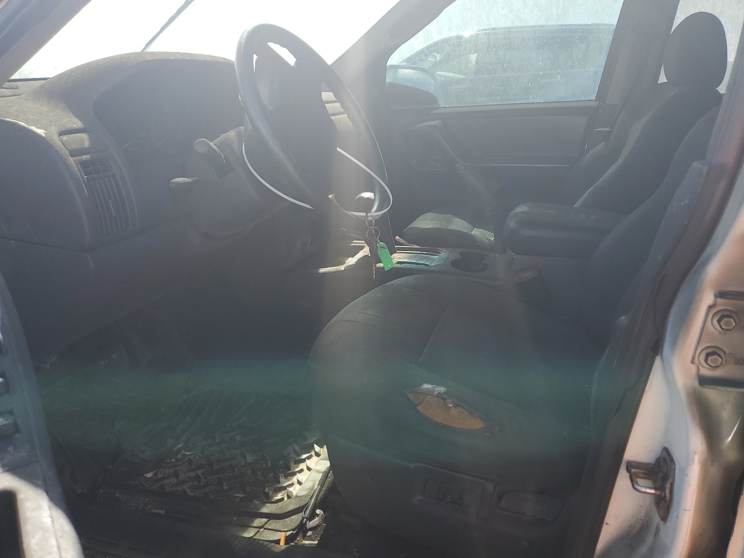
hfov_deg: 67.3
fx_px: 559
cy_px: 279
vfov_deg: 53.1
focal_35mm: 26
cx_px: 372
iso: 50
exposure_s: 1/455
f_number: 1.5
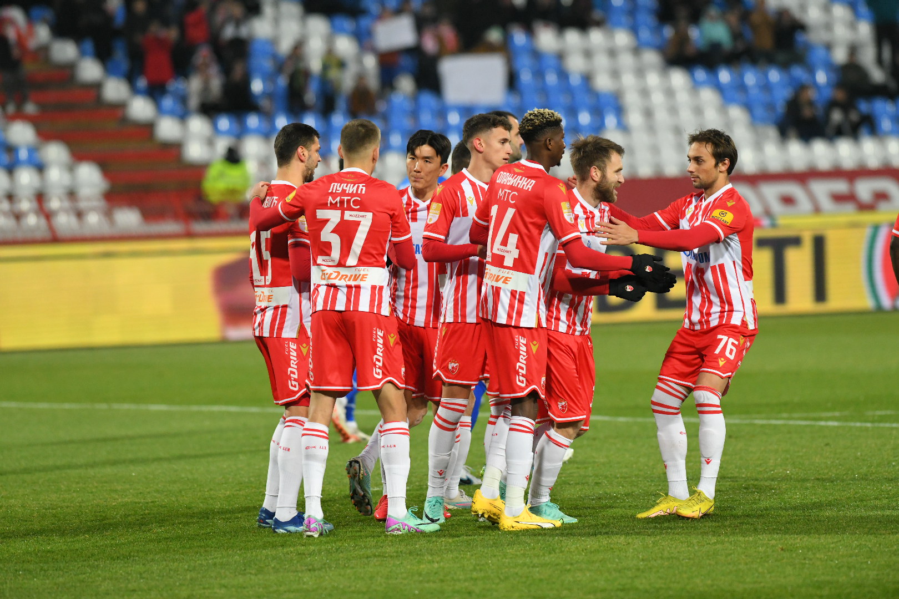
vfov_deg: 4.6
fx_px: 7491
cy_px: 300
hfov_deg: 6.9
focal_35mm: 300
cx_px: 450
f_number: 4
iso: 5000
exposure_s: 1/1600
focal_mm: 300
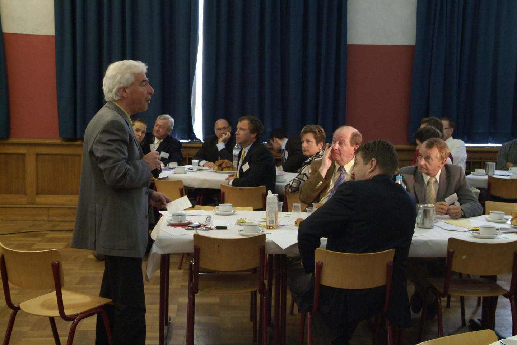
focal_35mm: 51
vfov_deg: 26.5
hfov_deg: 38.9
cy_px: 172
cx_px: 258
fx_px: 732
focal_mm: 34
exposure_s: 1/20
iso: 1600
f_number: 6.7
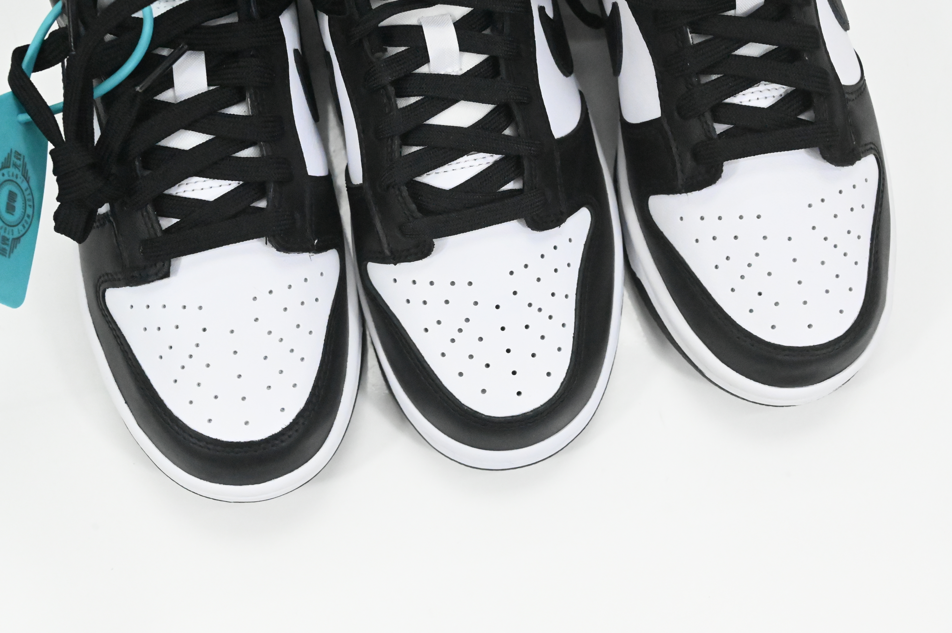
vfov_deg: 25.5
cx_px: 476
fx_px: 1401
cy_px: 316
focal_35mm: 53
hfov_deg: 37.5
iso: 32000
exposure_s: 1/3200
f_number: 9
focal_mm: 53
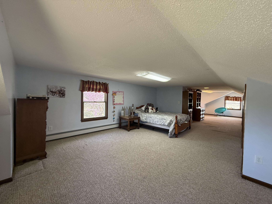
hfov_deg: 102.1
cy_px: 102
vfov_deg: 85.7
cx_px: 136
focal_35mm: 14
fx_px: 110
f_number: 2.2
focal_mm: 2.22
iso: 320
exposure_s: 1/120
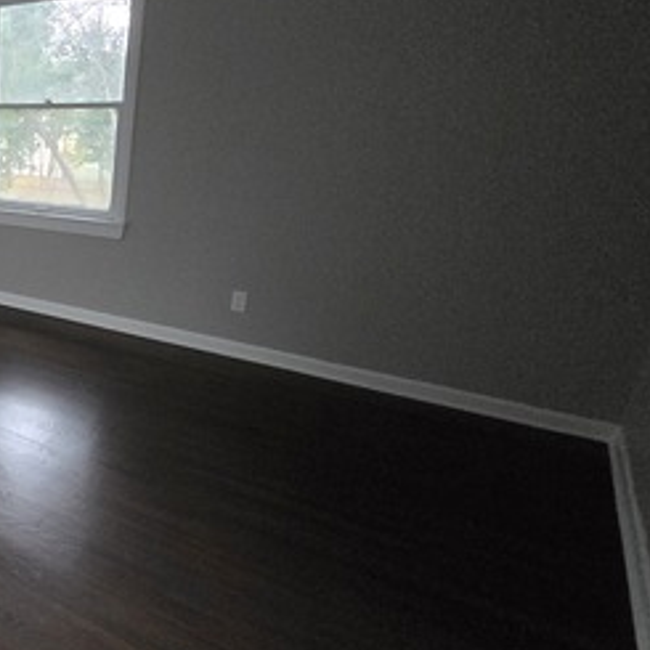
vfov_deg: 54.0
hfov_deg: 40.3
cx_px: -109
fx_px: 637
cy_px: 300
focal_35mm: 30
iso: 1000
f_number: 2.2
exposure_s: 1/60
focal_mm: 1.7
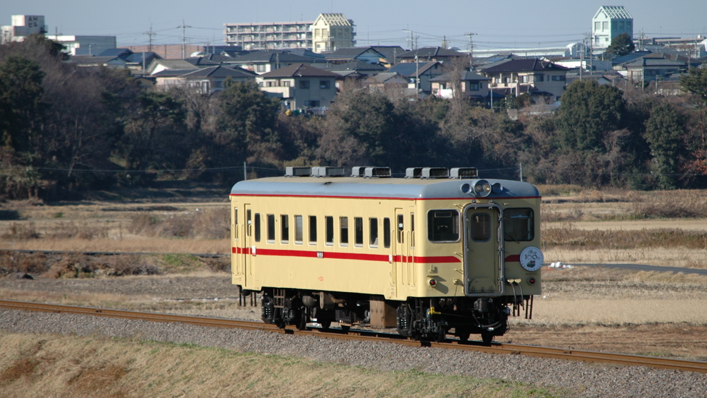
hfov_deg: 4.6
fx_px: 8851
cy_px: 212
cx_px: 354
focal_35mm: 472
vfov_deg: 2.6
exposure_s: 1/640
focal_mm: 300
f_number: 7.1
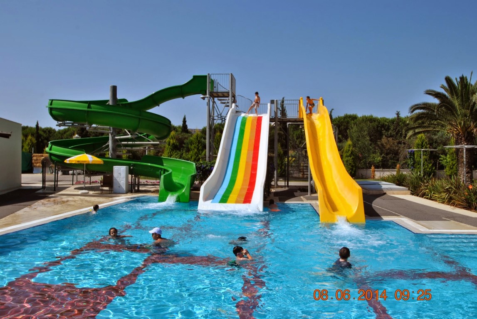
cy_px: 160
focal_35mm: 32
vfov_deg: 41.8
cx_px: 238
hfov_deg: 59.4
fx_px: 418
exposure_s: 1/400
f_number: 10
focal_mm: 21
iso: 100
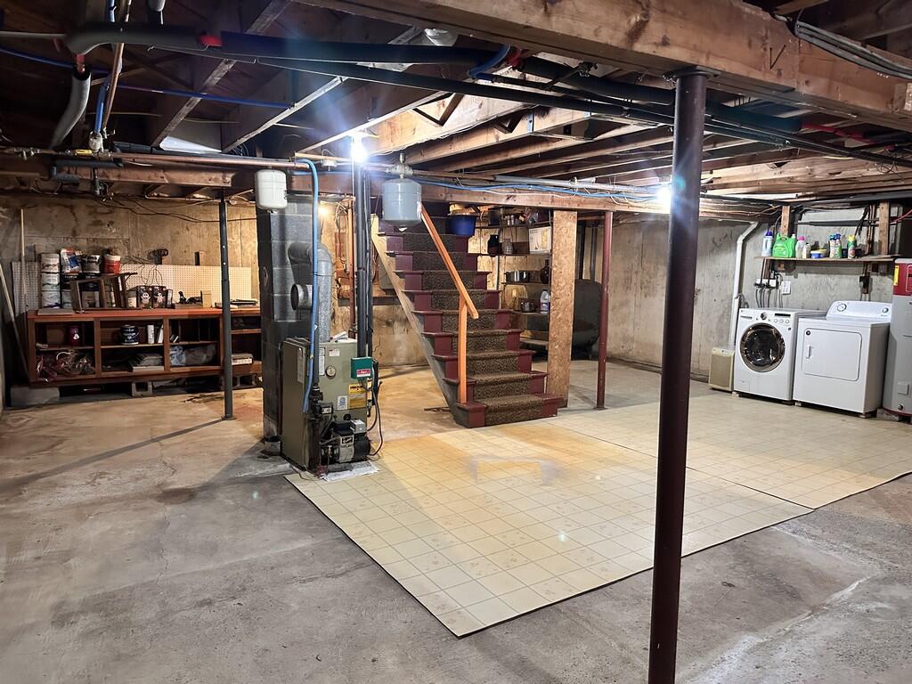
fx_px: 632
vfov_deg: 56.8
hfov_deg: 71.6
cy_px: 342
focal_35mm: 24
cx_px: 456
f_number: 1.78
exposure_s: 1/40
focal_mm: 6.86
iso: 800
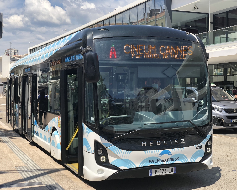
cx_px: 118
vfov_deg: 27.6
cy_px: 96
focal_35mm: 55
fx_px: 386
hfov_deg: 34.2
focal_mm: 6
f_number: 2.4
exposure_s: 1/666
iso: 16
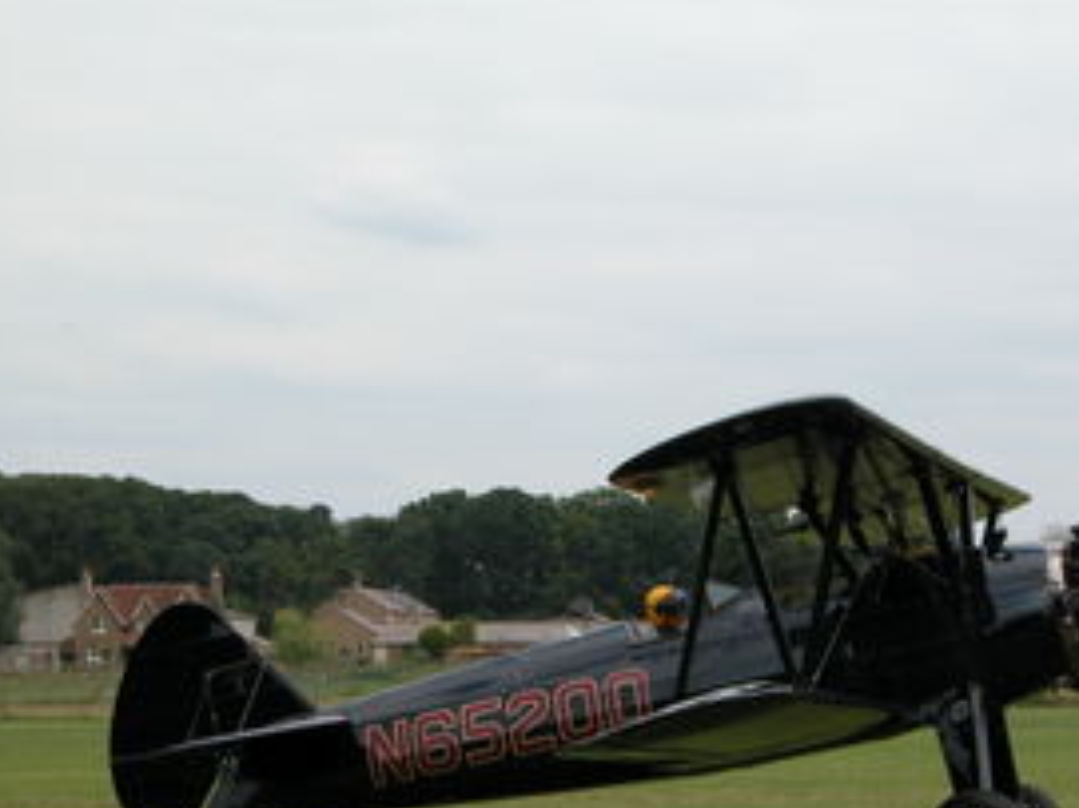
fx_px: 3583
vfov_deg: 12.8
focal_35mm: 115
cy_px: 569
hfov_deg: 17.1
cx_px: 753
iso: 100
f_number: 6.8
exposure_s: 1/281
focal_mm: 19.9
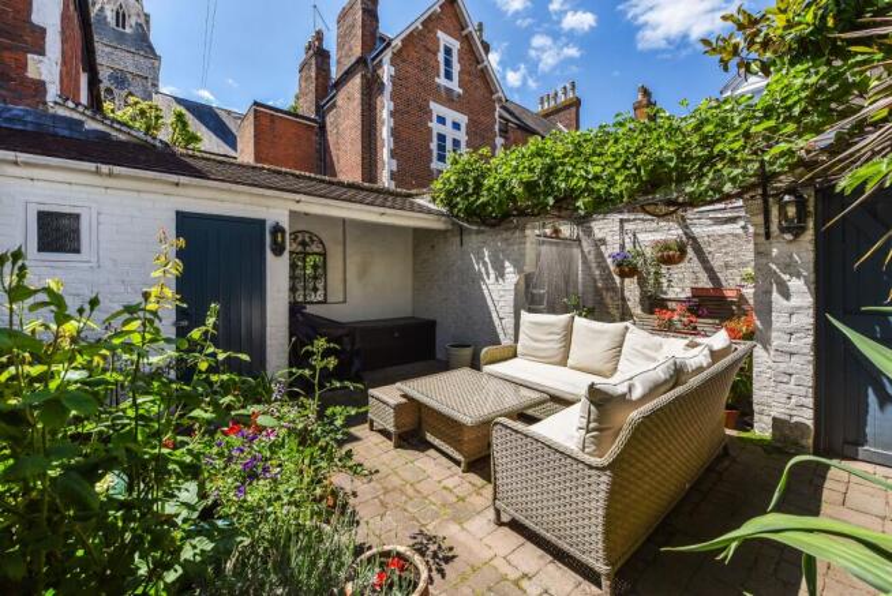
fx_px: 347
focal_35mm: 14
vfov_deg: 81.3
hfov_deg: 104.2
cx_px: 446
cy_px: 298
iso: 400
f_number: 9
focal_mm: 14
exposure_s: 1/1250
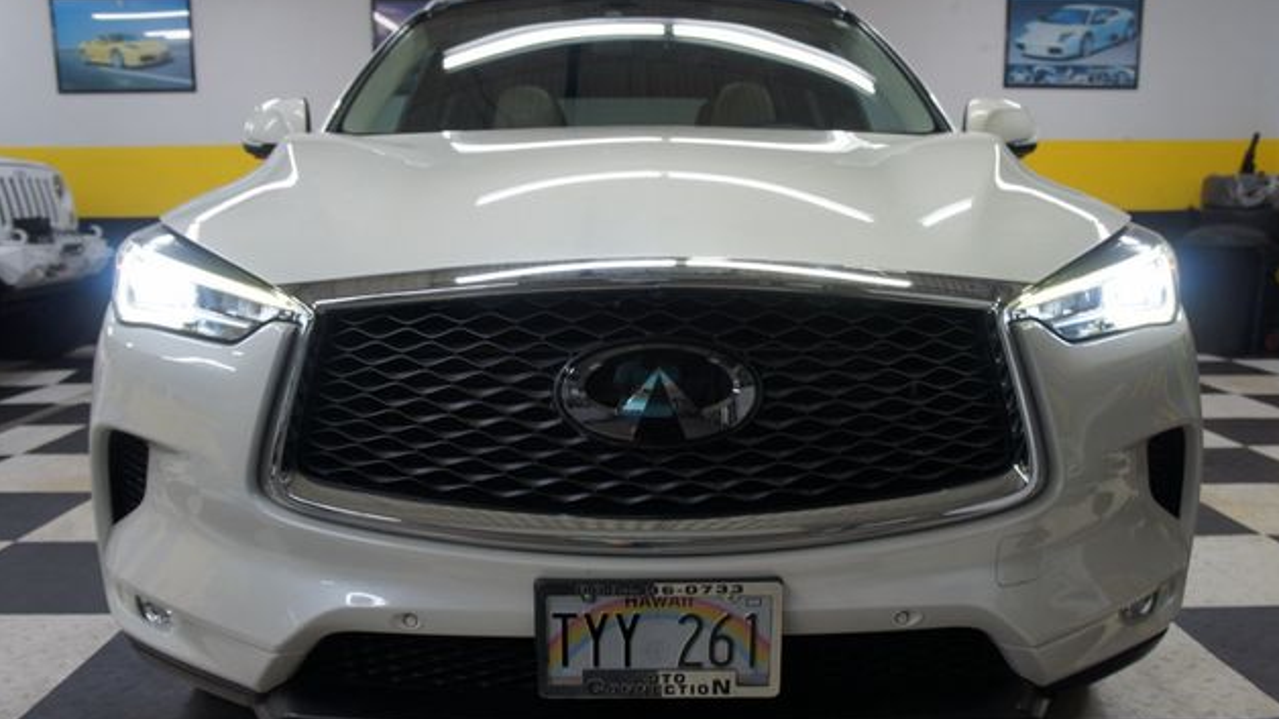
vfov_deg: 36.6
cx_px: 646
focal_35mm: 32
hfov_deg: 61.0
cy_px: 409
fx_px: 1085
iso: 200
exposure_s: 1/30
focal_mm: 20
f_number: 4
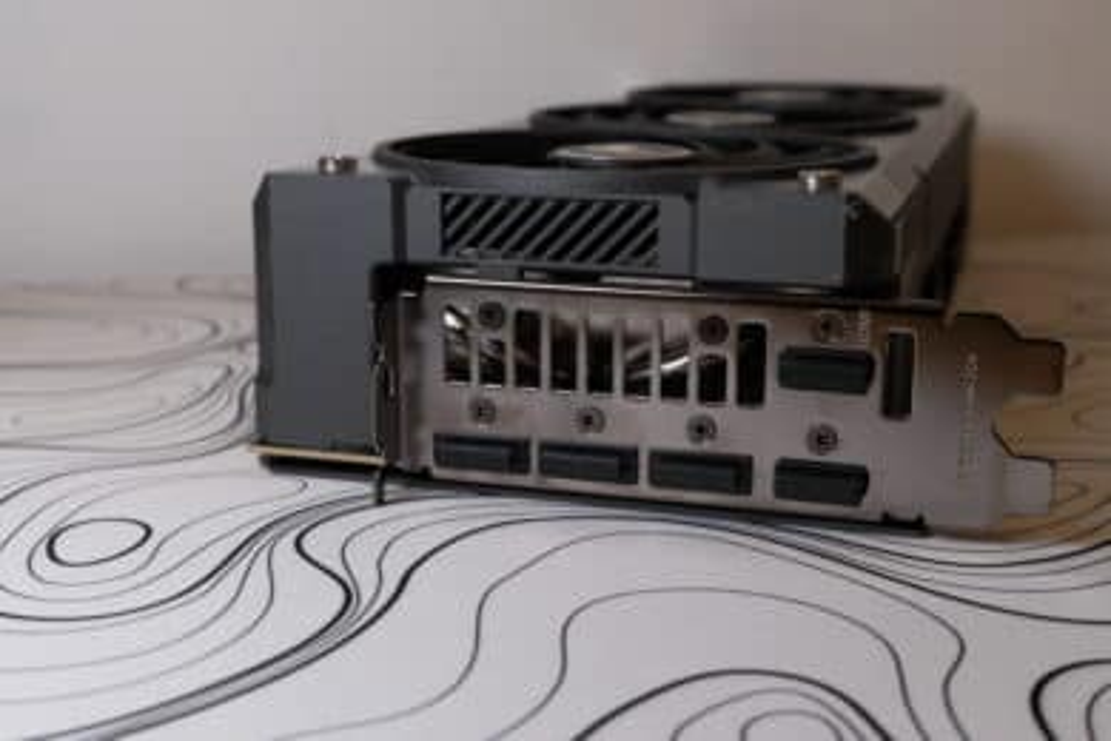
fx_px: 1420
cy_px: 370
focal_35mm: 46
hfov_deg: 42.7
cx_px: 556
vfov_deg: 29.2
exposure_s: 1/100
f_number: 8
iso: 1250
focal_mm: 30.5
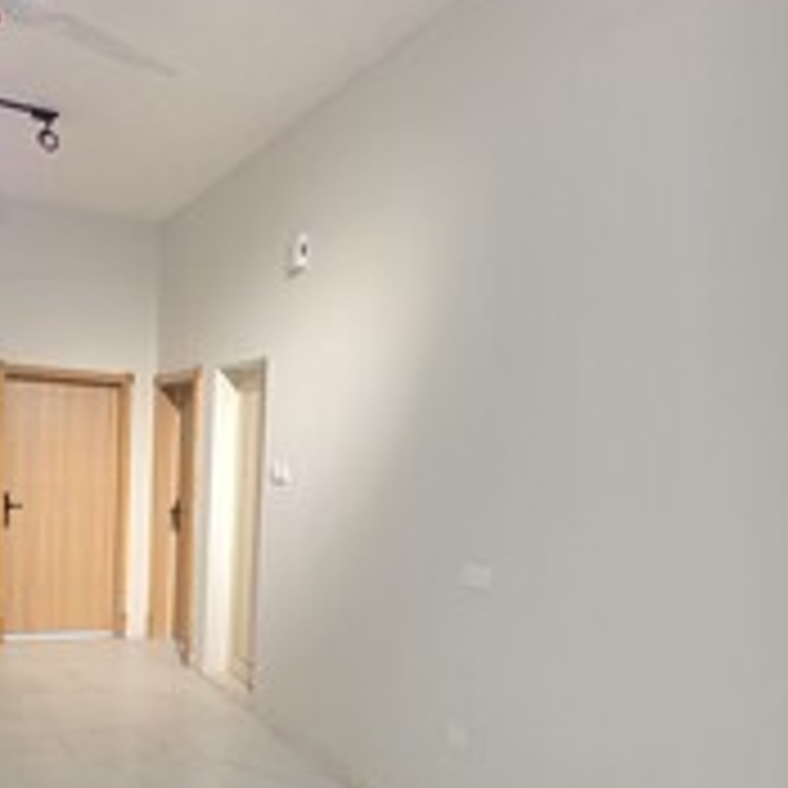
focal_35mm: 30
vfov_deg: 52.3
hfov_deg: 53.4
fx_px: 773
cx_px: 295
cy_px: 565
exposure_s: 1/100
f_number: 1.9
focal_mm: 2.2
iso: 250
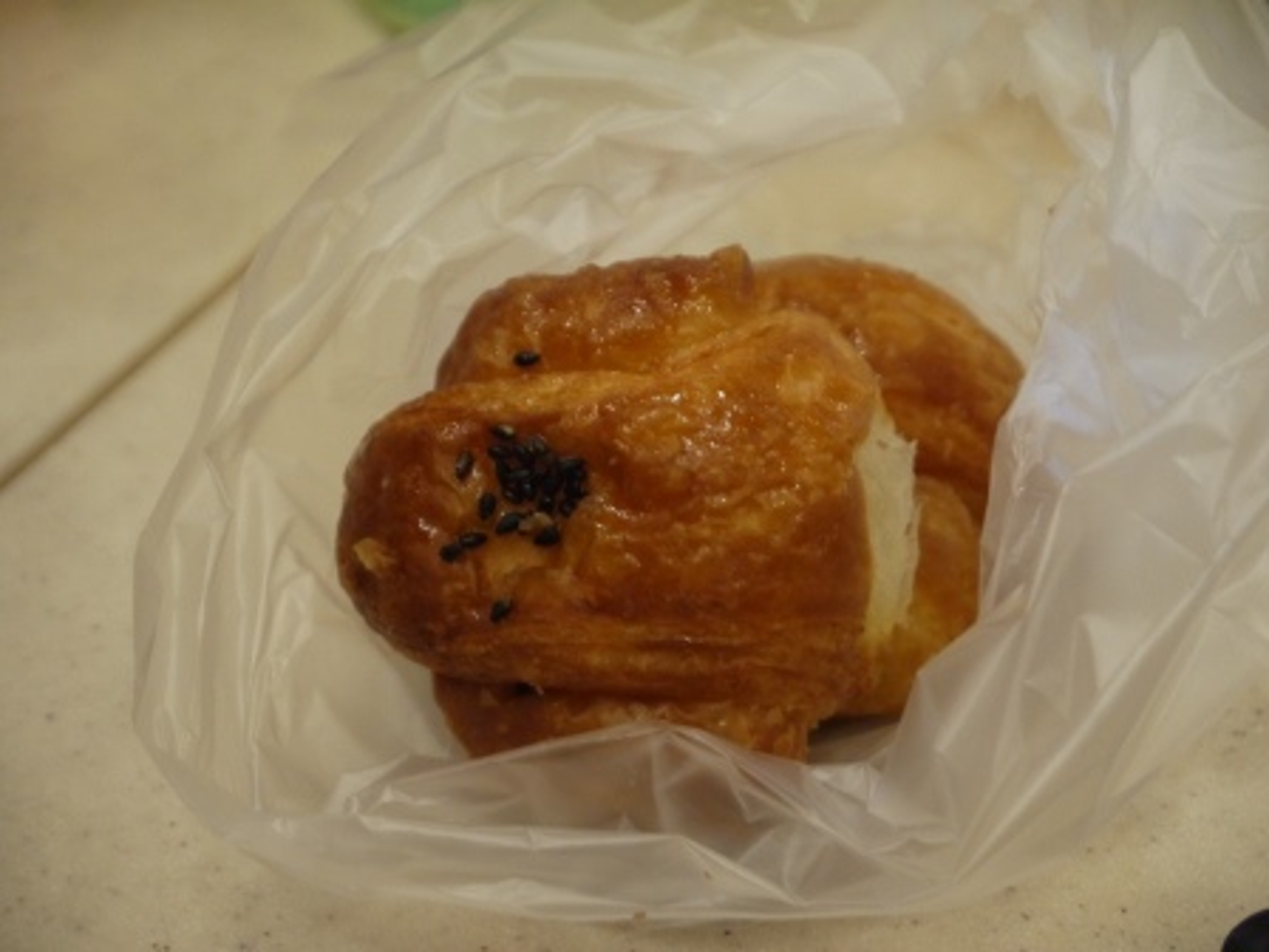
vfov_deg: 17.6
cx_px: 634
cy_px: 476
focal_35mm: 84
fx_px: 3079
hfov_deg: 23.3
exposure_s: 1/80
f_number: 5.6
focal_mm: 42
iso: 800
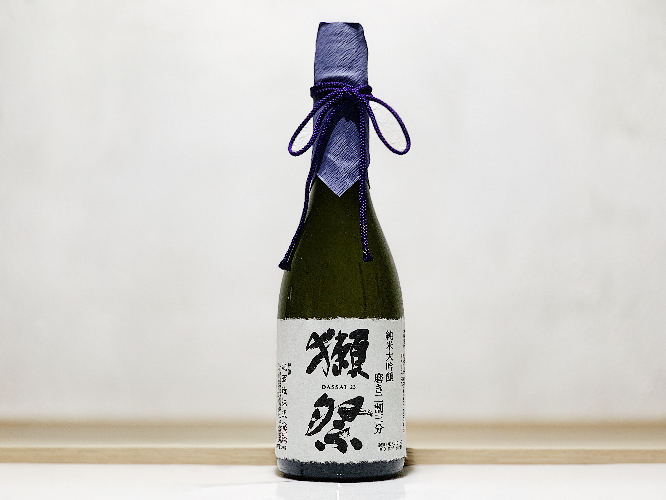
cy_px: 250
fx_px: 1000
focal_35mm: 52
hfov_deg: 36.8
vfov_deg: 28.0
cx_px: 333
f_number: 2.4
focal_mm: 6
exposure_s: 1/50
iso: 100
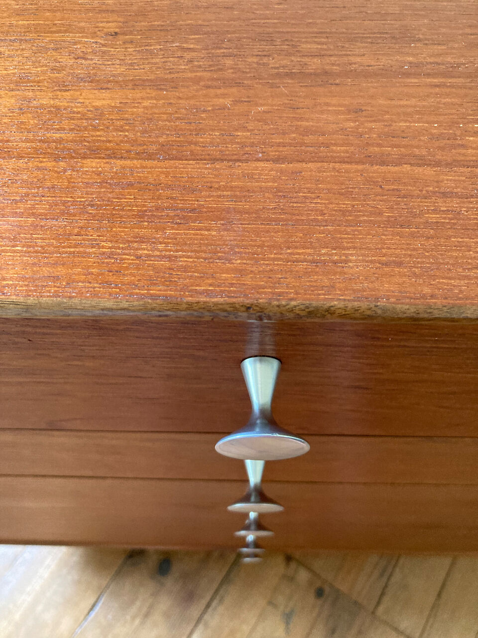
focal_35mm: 28
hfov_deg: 49.7
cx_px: 239
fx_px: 516
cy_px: 319
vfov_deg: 63.4
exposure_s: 1/40
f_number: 1.8
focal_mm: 3.99
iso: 400
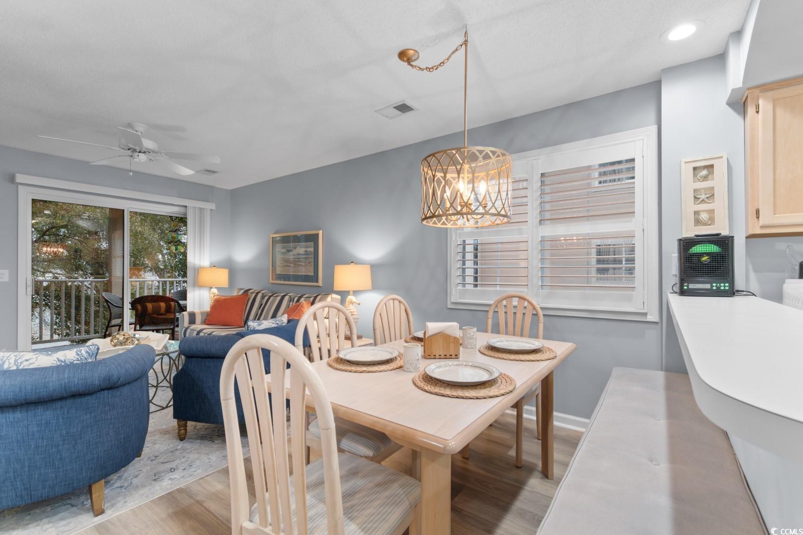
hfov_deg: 100.4
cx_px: 402
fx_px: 335
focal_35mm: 15
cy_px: 268
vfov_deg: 77.3
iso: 100
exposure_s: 1.3
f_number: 4.5
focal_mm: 10
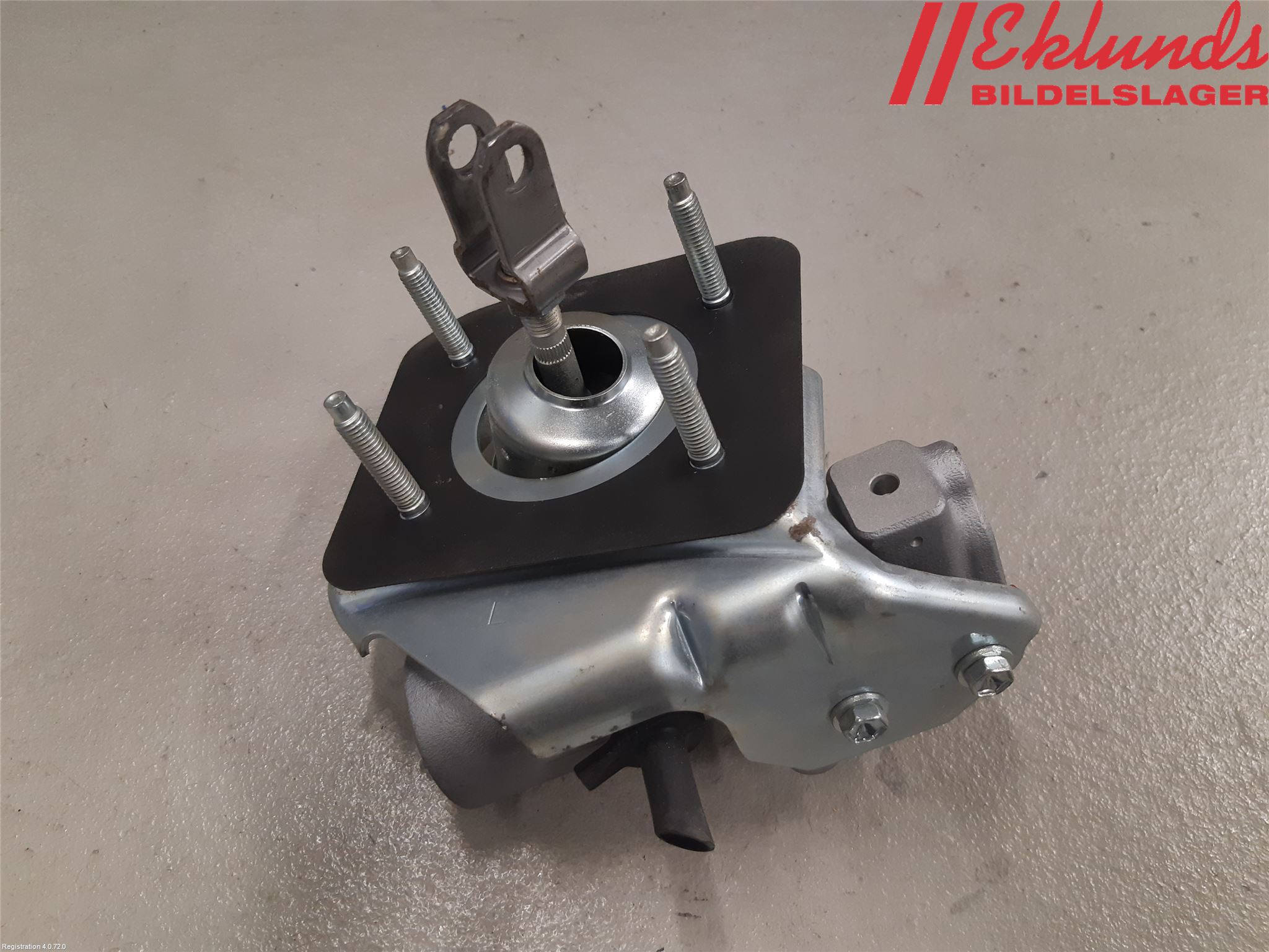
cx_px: 634
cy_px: 476
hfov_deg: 67.3
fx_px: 953
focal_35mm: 26
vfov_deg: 53.1
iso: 125
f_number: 1.7
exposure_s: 1/50
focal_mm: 3.93
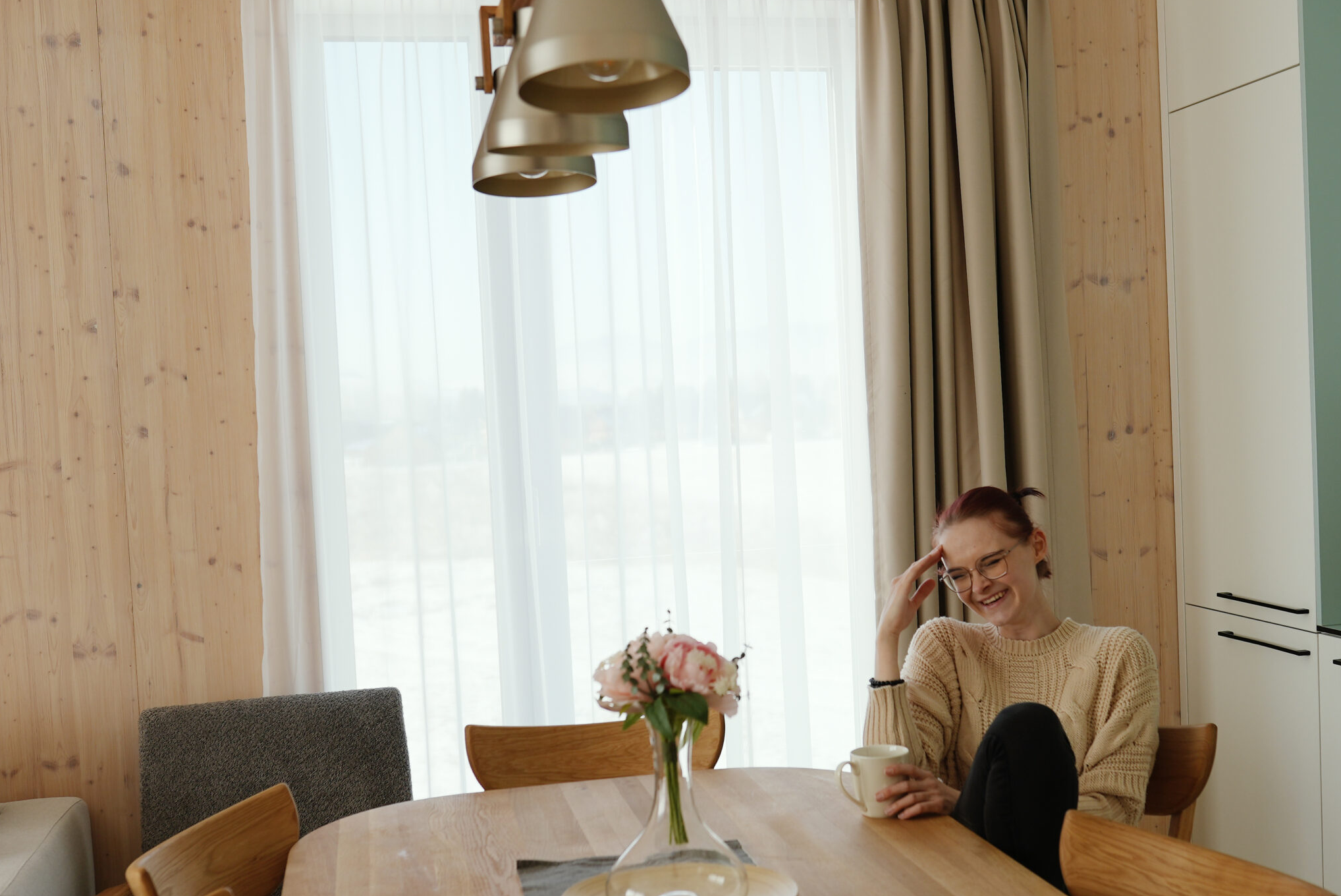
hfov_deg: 44.4
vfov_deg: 30.5
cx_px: 755
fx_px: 1640
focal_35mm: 44
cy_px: 474
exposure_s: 1/250
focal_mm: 35
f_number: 4
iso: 100
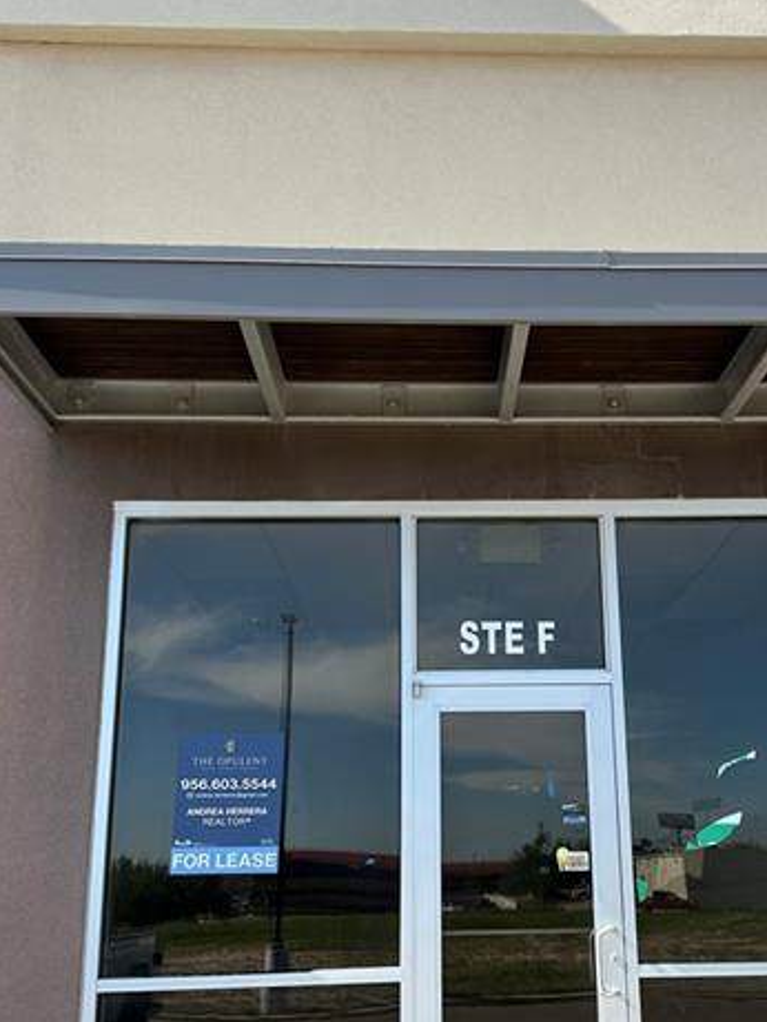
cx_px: 490
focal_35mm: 40
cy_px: 583
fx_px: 1181
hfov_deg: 35.7
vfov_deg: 46.7
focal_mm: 6.86
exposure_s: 1/2028
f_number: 1.78
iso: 80
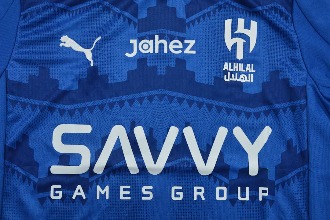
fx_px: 385
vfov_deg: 31.8
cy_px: 110
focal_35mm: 42
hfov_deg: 46.4
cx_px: 165
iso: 400
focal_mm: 28
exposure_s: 1/200
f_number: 8
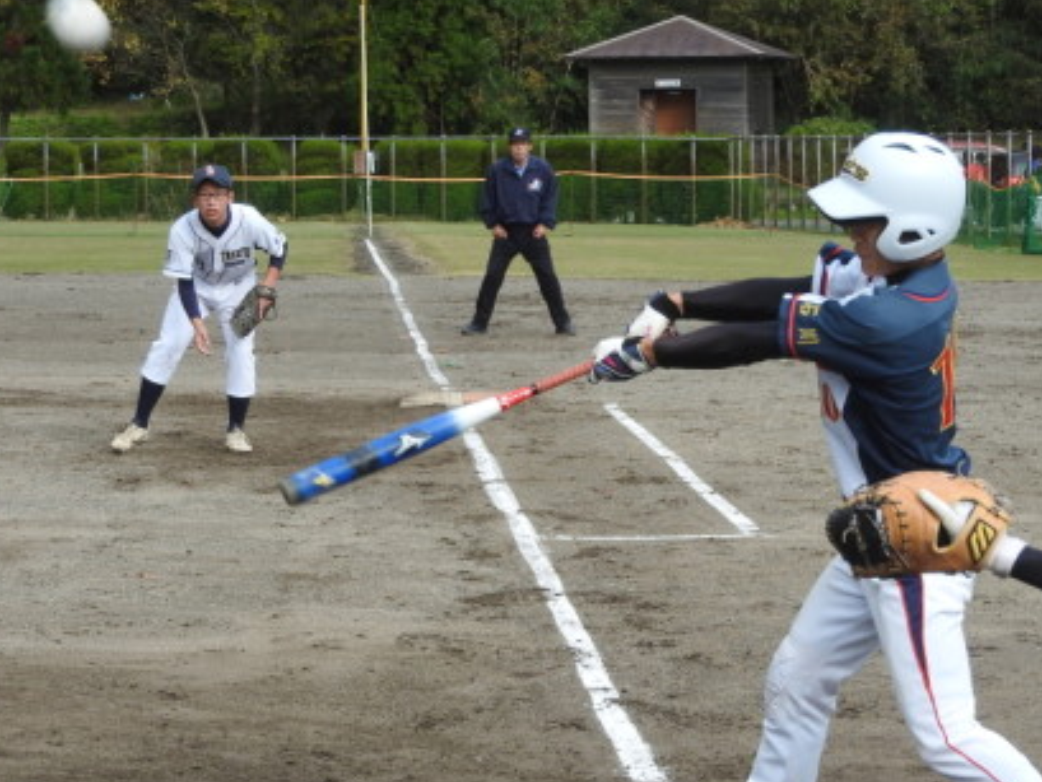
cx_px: 688
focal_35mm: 154
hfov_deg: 12.8
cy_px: 492
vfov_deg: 9.6
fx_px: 4637
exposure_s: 1/320
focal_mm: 18.8
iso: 100
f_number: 4.8
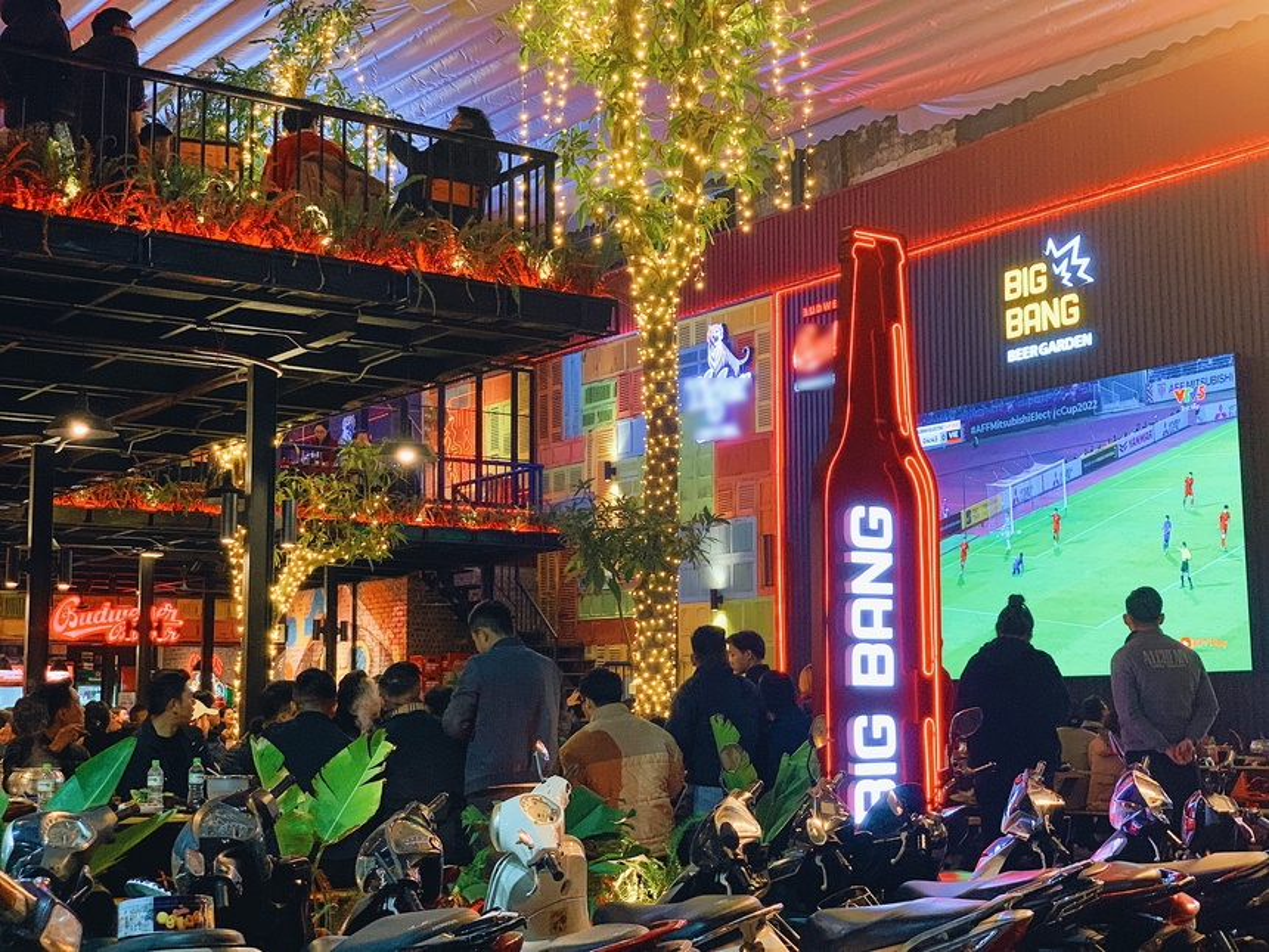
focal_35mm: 52
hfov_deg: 36.8
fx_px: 1906
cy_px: 476
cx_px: 634
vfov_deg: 28.0
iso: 320
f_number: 2.4
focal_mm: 6
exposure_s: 1/50
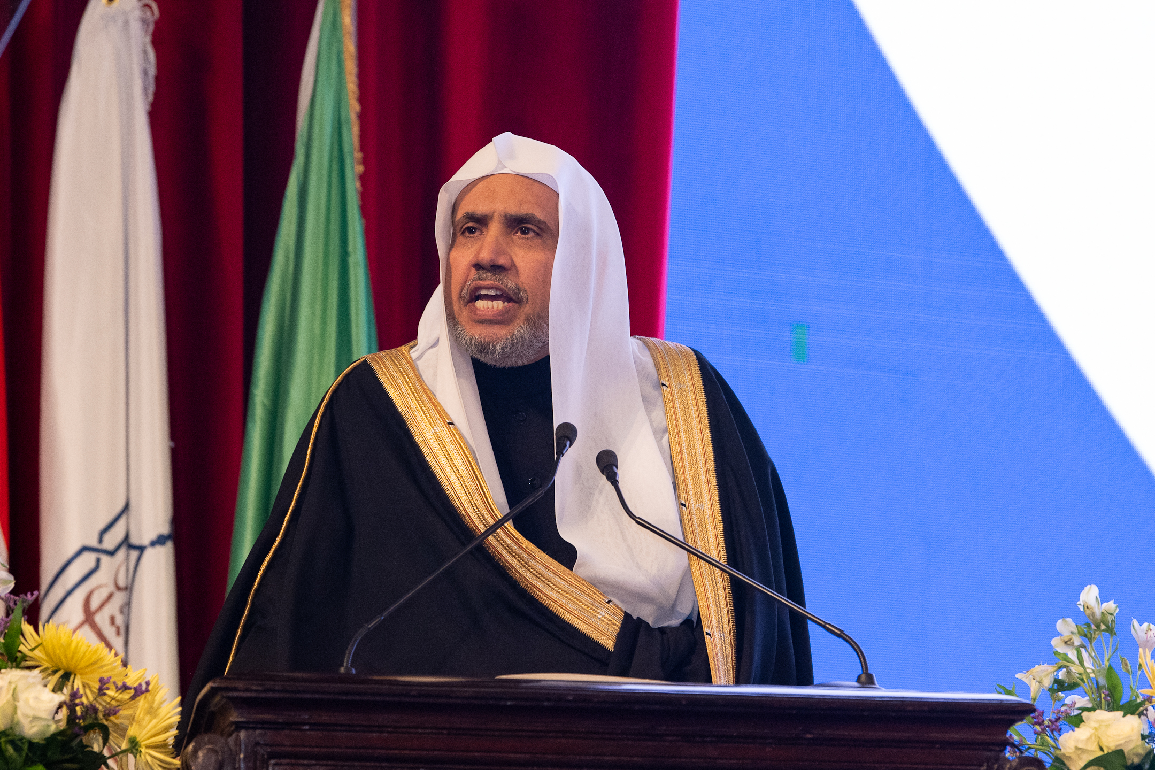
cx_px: 578
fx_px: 4812
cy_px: 385
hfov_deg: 13.7
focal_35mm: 150
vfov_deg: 9.1
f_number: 4
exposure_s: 1/250
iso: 3200
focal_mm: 150
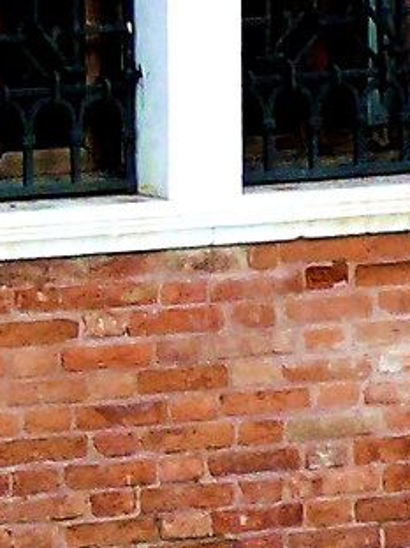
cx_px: 1311
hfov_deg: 2.1
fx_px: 11110
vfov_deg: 2.8
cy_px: -127
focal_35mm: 703
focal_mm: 19.3
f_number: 3.6
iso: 100
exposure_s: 1/100
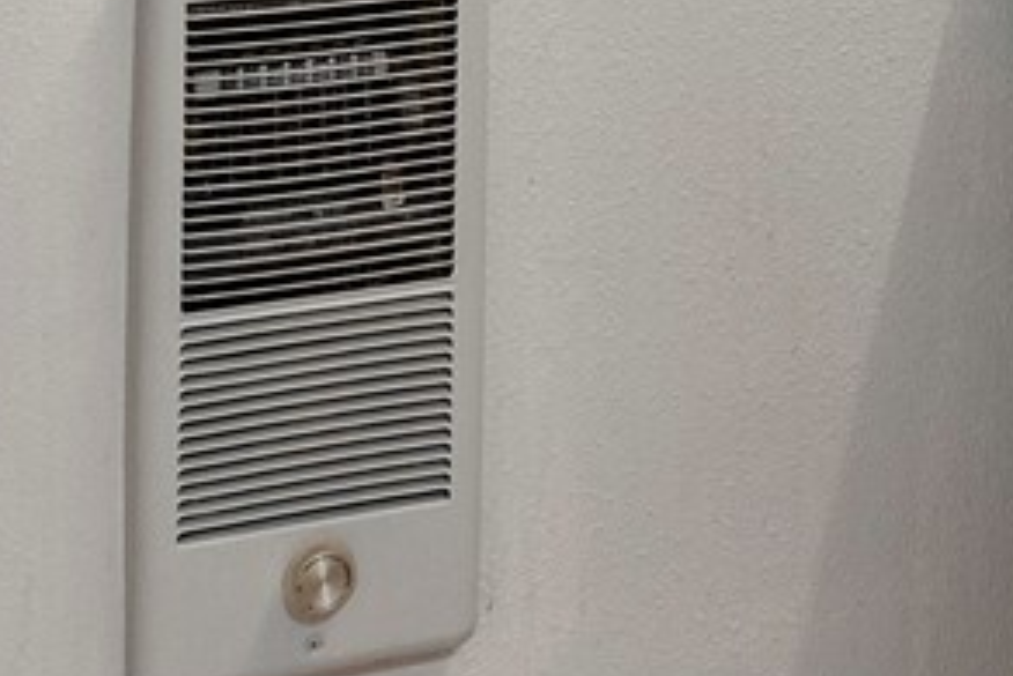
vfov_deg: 13.1
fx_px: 2618
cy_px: -591
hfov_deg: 21.4
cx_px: 900
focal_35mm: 93
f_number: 5
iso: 450
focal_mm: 16
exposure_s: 1/30
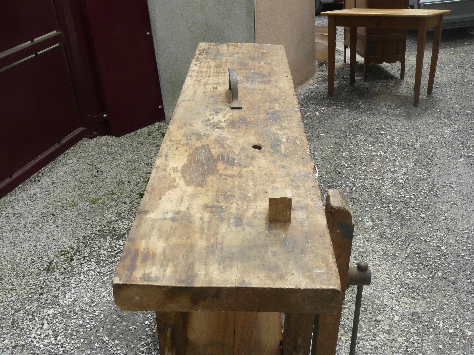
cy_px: 178
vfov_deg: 39.7
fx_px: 493
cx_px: 237
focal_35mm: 36
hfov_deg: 51.4
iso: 100
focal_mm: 6
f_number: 5.6
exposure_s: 1/320
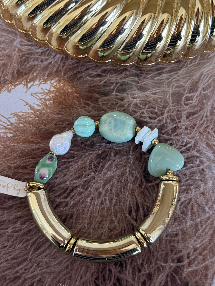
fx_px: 398
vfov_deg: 39.7
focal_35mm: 48
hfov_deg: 30.3
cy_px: 143
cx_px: 108
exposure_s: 1/60
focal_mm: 6.76
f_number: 1.78
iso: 160
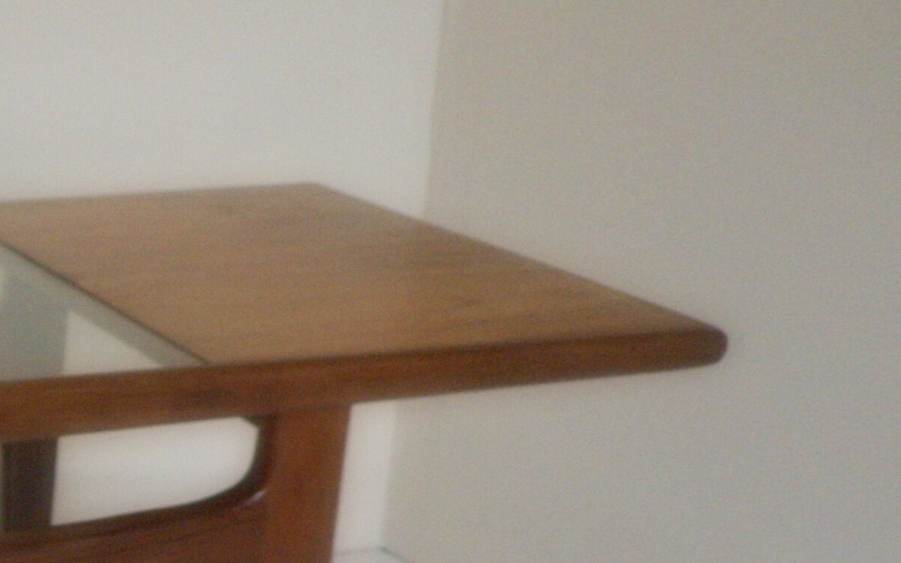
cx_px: -410
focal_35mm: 80
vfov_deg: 15.9
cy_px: 600
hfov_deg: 21.9
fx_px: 1964
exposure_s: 1/25
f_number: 3.7
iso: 400
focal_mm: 4.5
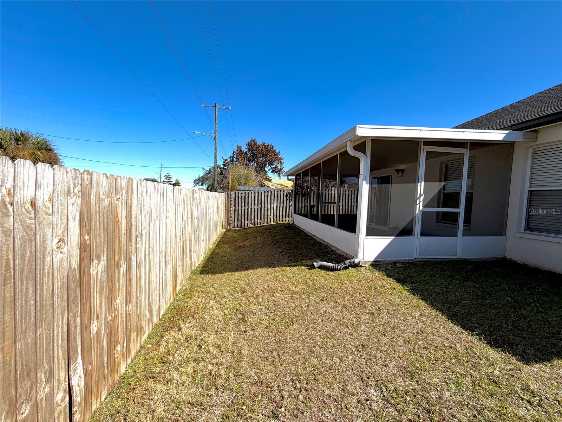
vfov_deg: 85.7
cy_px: 211
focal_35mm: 14
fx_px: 227
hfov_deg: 102.1
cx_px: 281
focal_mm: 2.22
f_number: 2.2
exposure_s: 1/770
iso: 25
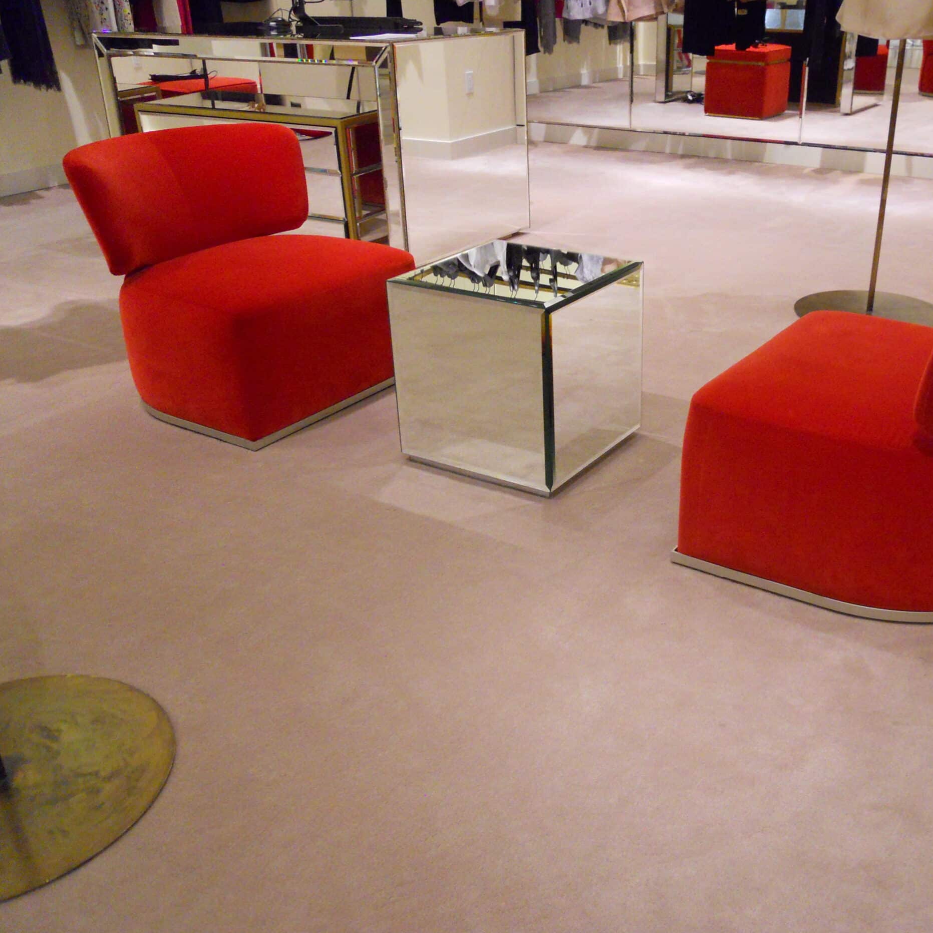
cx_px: 561
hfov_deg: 48.2
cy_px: 464
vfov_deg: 48.5
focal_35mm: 34
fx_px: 1037
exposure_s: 1/125
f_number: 2.7
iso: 500
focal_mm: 5
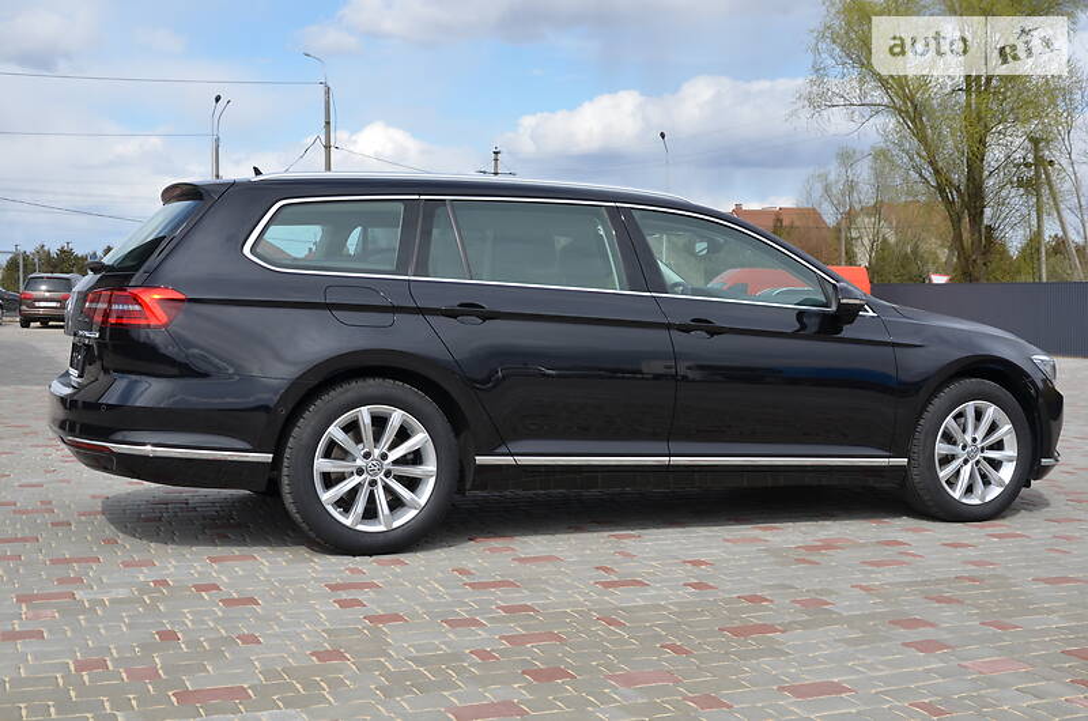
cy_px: 360
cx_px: 544
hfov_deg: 43.7
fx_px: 1357
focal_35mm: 45
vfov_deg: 29.7
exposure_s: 1/250
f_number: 8
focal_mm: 30
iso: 110
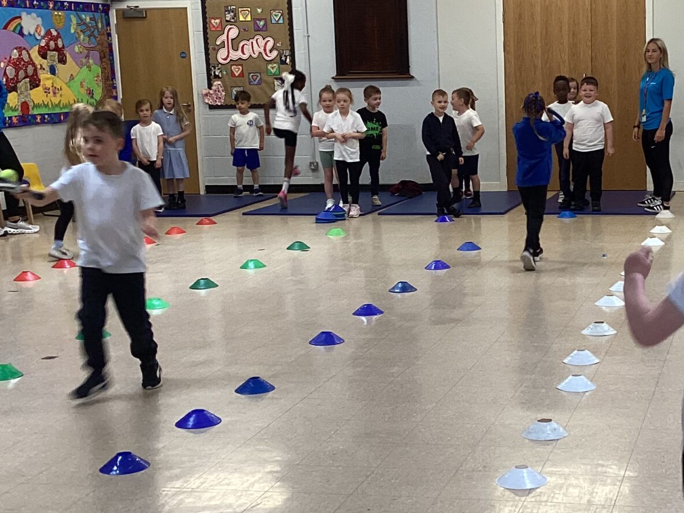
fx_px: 1324
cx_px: 541
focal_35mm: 67
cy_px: 280
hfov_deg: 28.4
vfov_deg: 21.9
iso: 64
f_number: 2.4
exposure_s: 1/50
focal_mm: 3.3
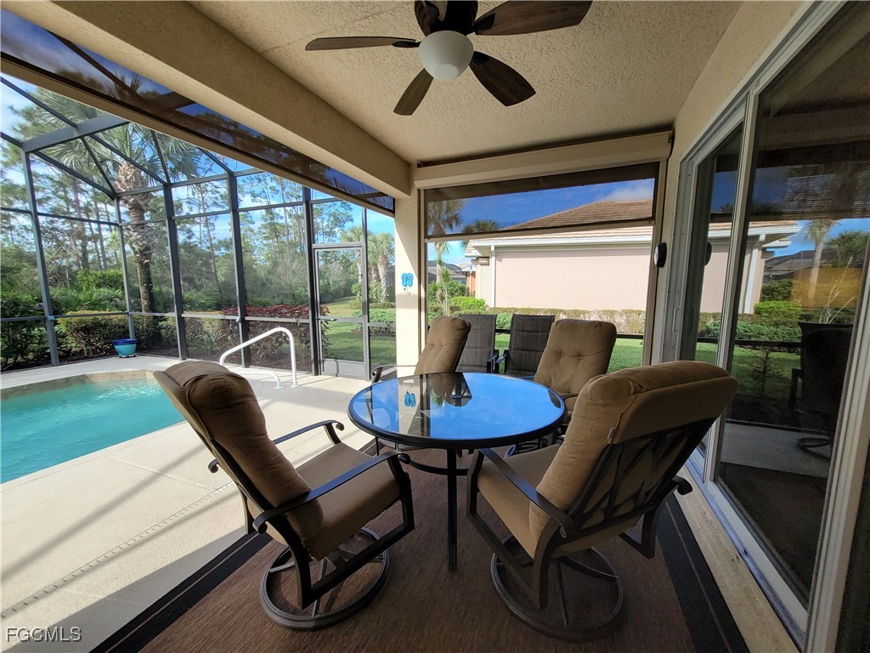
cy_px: 326
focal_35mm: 13
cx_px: 435
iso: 40
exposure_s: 1/315
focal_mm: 1.74
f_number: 2.2
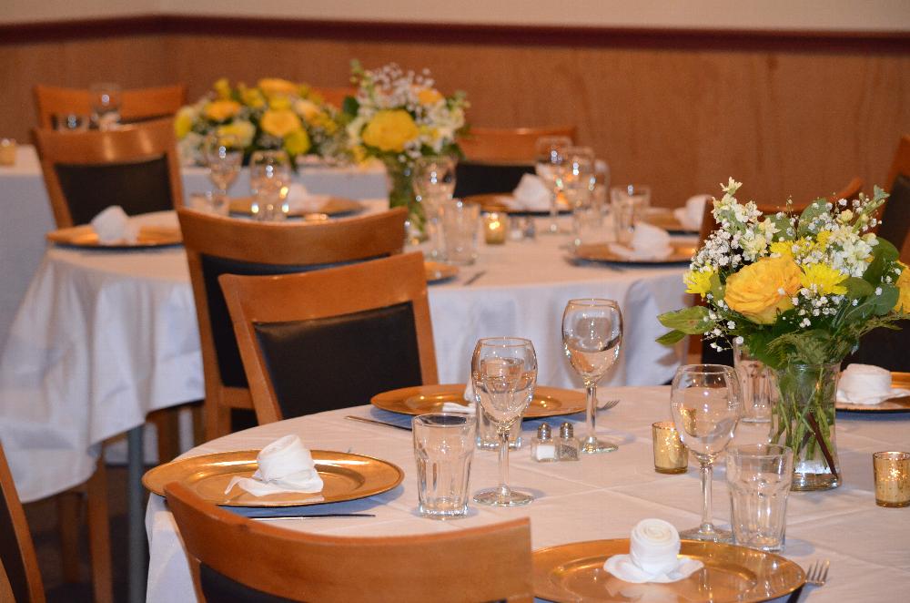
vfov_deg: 11.7
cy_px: 302
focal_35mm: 117
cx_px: 455
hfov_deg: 17.5
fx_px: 2951
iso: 2500
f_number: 4.5
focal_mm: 78
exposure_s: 1/60
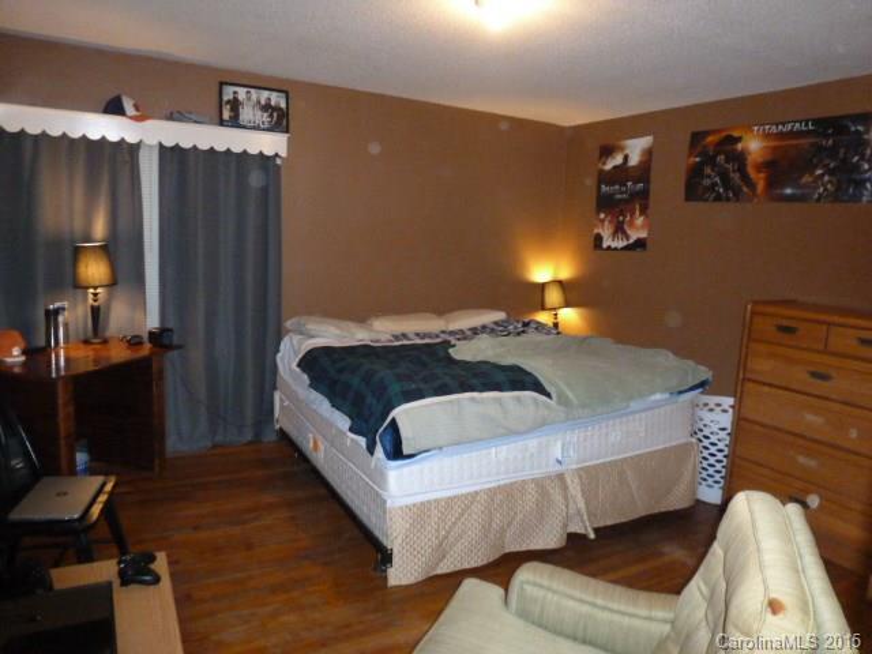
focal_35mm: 24
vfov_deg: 56.8
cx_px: 436
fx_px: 605
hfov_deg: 71.6
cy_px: 327
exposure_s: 1/60
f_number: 3.3
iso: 800
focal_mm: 4.3
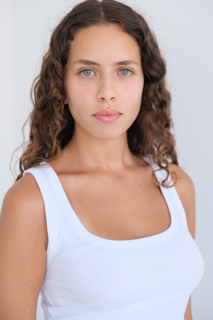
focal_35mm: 73
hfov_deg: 18.7
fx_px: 648
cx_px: 106
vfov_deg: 27.7
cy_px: 160
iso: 500
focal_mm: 48.4
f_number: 4
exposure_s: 1/160
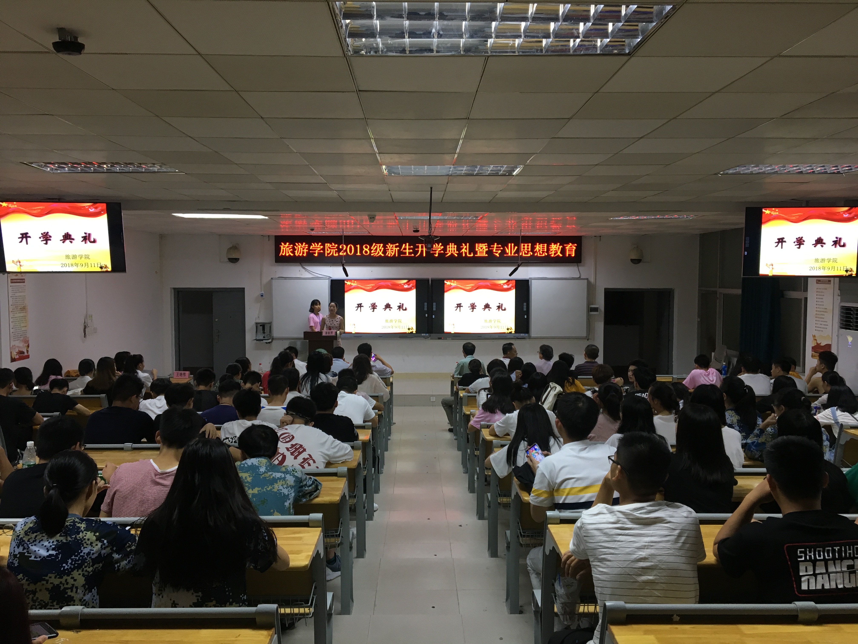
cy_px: 322
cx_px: 429
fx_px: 719
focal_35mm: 29
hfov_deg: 61.7
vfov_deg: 48.2
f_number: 2.2
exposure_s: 1/33
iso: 80
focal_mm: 4.15
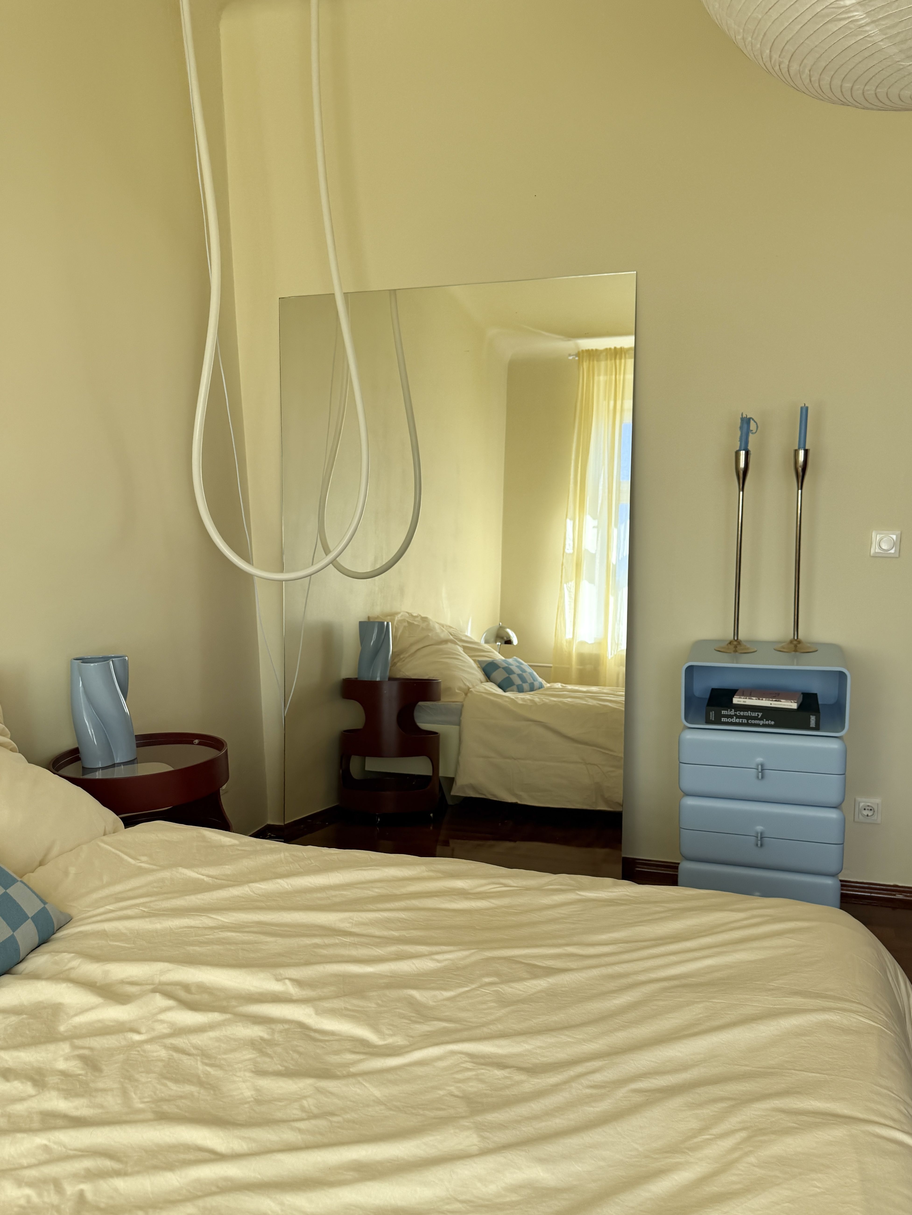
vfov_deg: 71.6
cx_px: 456
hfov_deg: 56.8
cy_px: 608
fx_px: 843
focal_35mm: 24
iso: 100
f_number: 1.78
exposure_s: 1/478
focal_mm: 6.76
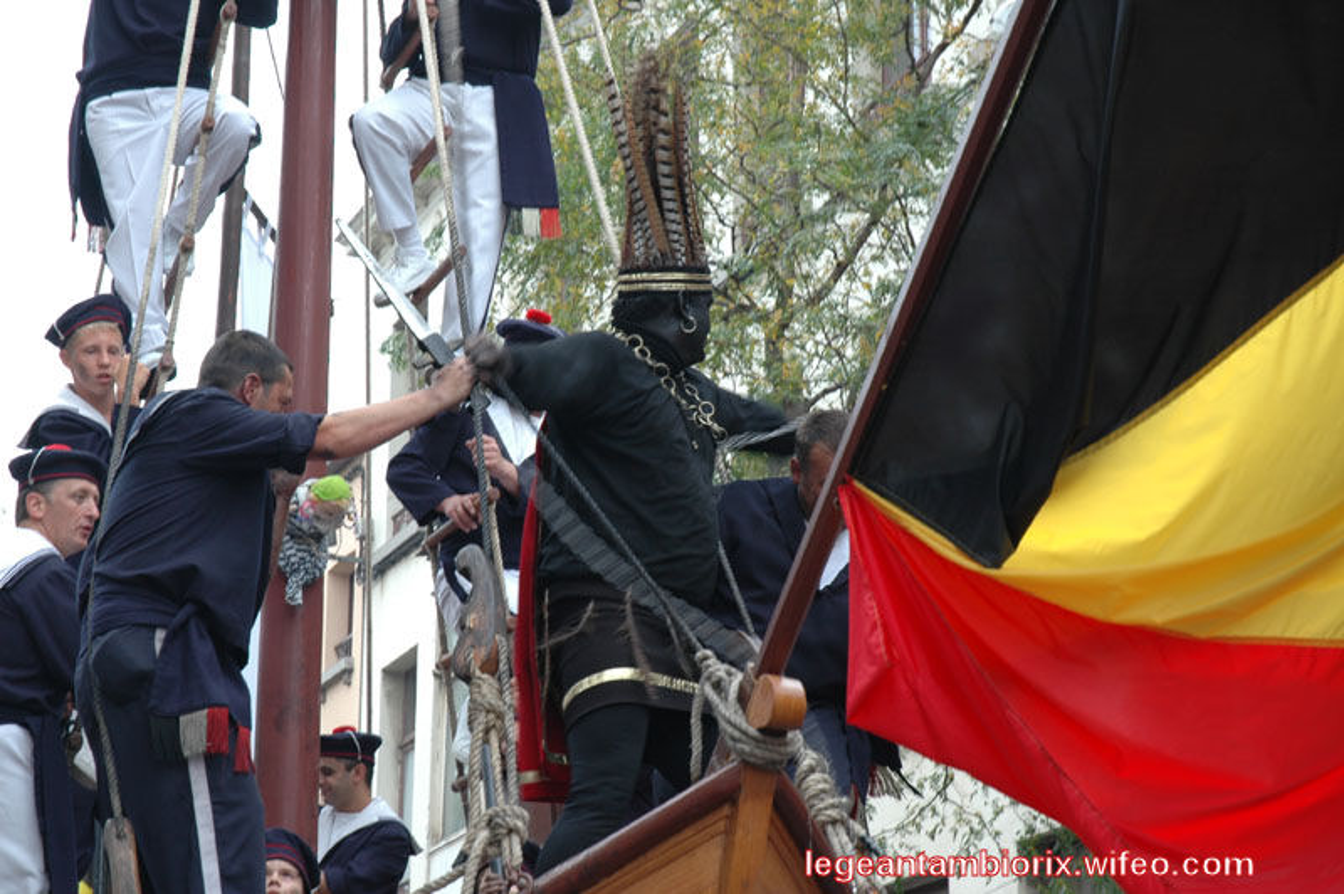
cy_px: 447
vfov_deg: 16.5
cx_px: 672
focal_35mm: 82
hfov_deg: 24.6
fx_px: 3077
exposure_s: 1/50
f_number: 6.3
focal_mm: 55
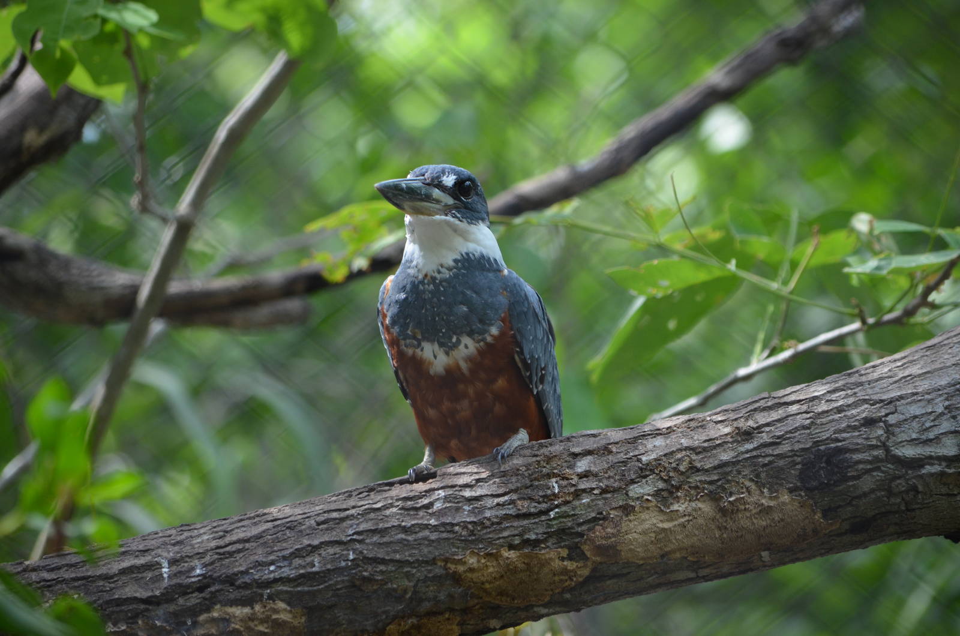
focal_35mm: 292
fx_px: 7784
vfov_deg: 4.7
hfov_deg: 7.1
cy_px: 318
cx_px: 480
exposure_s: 1/250
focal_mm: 195
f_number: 5
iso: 500
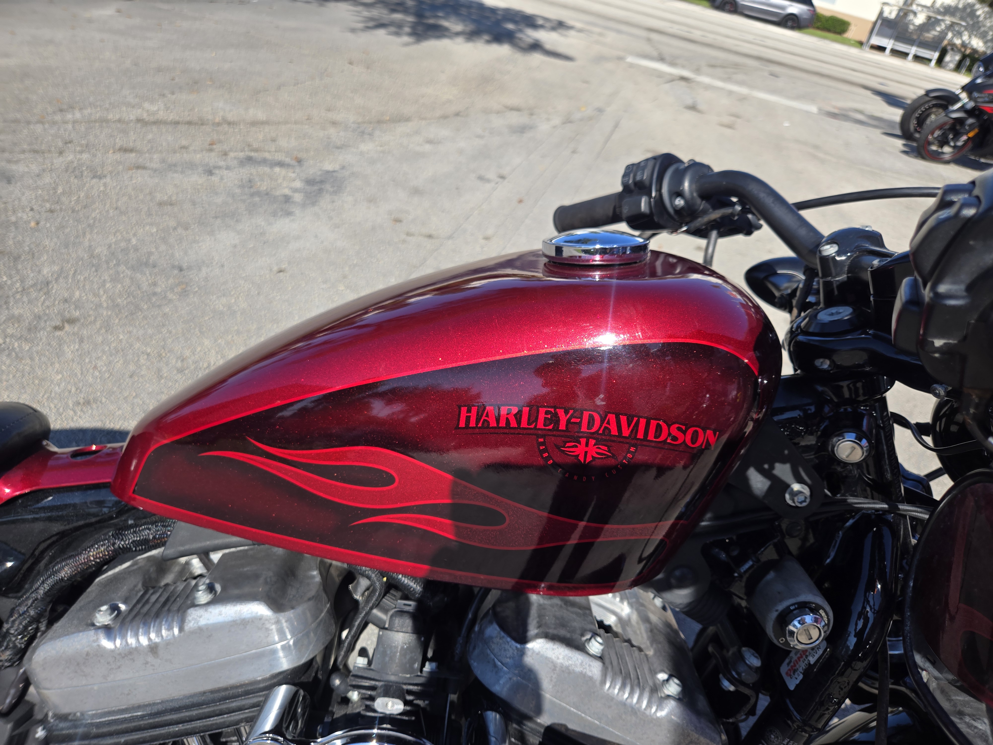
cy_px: 372
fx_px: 660
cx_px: 496
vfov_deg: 58.9
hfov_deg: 73.9
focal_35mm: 23
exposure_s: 1/1328
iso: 25
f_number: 1.8
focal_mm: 5.4
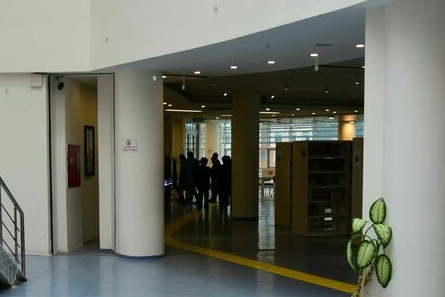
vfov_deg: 19.5
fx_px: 853
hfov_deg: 29.2
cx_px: 213
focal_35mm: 69
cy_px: 256
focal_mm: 24
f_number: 4.5
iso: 320
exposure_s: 1/80
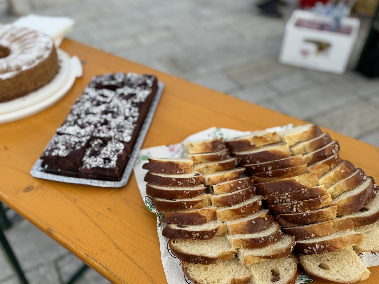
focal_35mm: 32
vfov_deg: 44.0
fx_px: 350
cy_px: 163
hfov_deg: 56.5
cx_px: 156
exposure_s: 1/1524
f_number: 1.78
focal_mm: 6.76
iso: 80
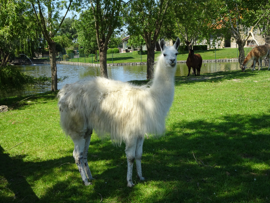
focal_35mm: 54
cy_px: 102
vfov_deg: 27.0
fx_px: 421
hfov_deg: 35.5
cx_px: 135
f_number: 4.5
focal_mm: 9.18
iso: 80
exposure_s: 1/320
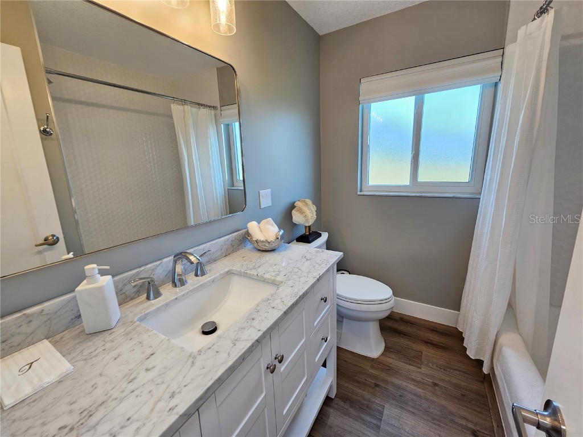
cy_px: 218
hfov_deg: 106.2
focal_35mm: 13
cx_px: 292
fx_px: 219
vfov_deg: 89.9
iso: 100
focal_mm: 2.2
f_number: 2.2
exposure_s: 1/60
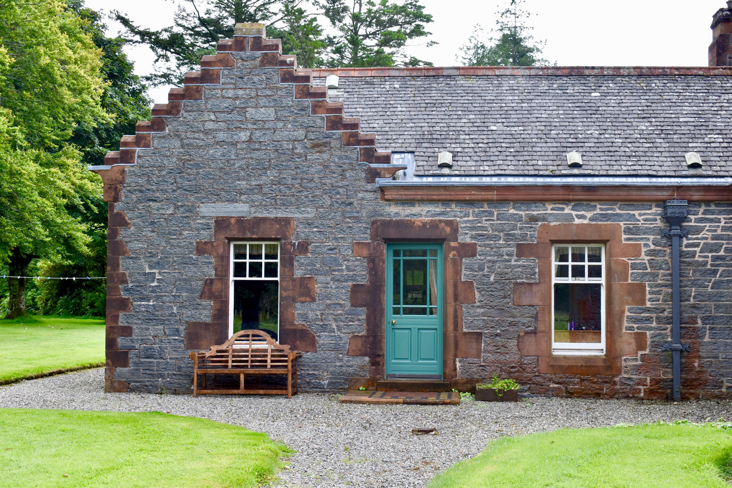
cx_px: 366
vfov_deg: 28.1
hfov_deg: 41.1
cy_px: 244
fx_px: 976
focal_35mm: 48
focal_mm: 32
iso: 200
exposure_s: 1/250
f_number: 8
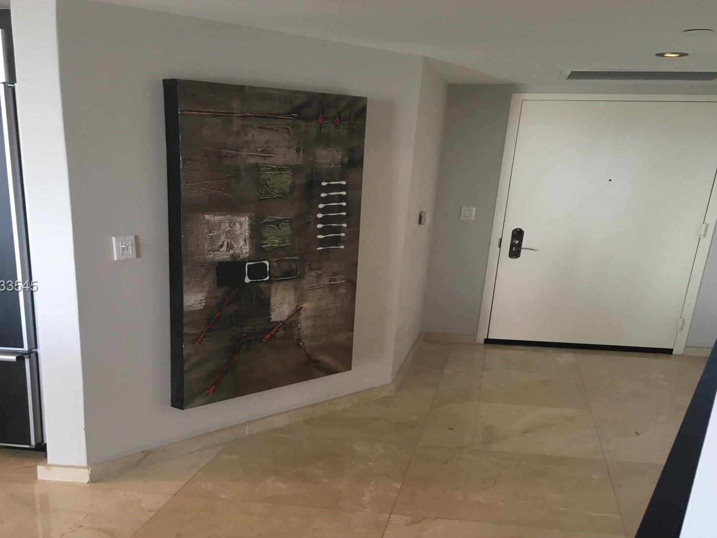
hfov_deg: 56.8
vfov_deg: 44.1
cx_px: 358
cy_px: 287
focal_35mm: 32
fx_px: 663
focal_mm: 4.15
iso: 80
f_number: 2.2
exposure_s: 1/30
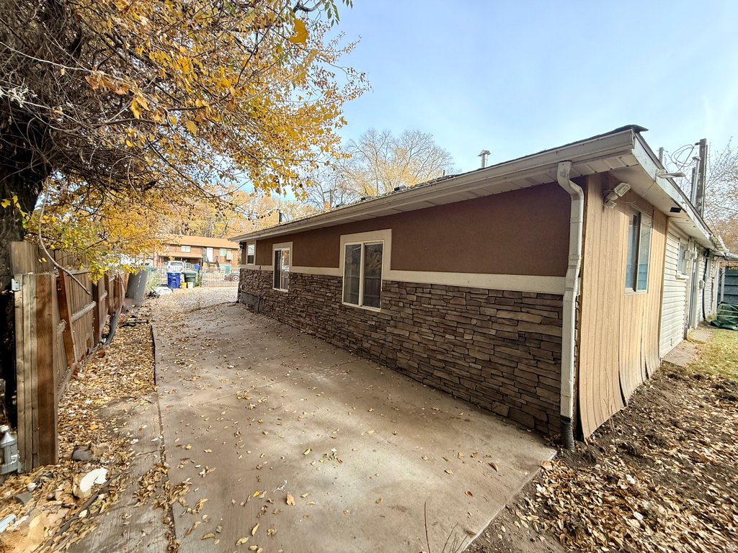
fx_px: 298
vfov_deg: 85.7
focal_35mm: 14
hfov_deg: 102.1
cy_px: 276
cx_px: 369
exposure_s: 1/291
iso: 64
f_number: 2.2
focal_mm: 2.22
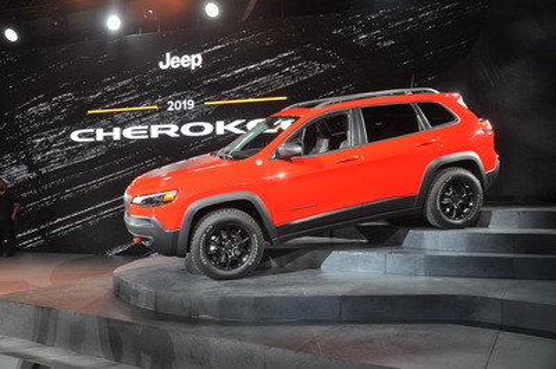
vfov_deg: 41.6
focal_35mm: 32
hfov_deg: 59.5
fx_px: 486
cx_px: 278
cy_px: 184
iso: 800
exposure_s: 1/60
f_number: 5
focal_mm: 21
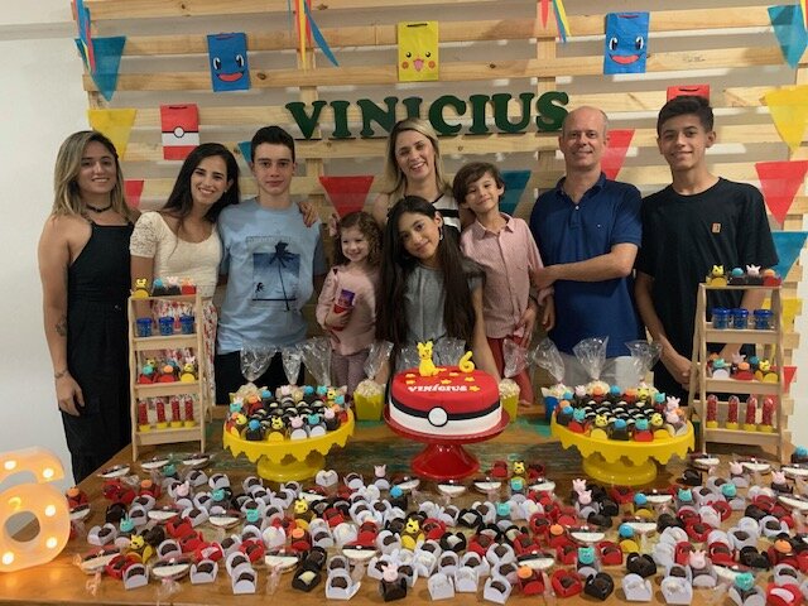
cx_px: 404
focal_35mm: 26
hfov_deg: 67.3
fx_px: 607
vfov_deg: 53.1
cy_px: 303
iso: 640
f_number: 1.8
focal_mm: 4.25
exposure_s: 1/30
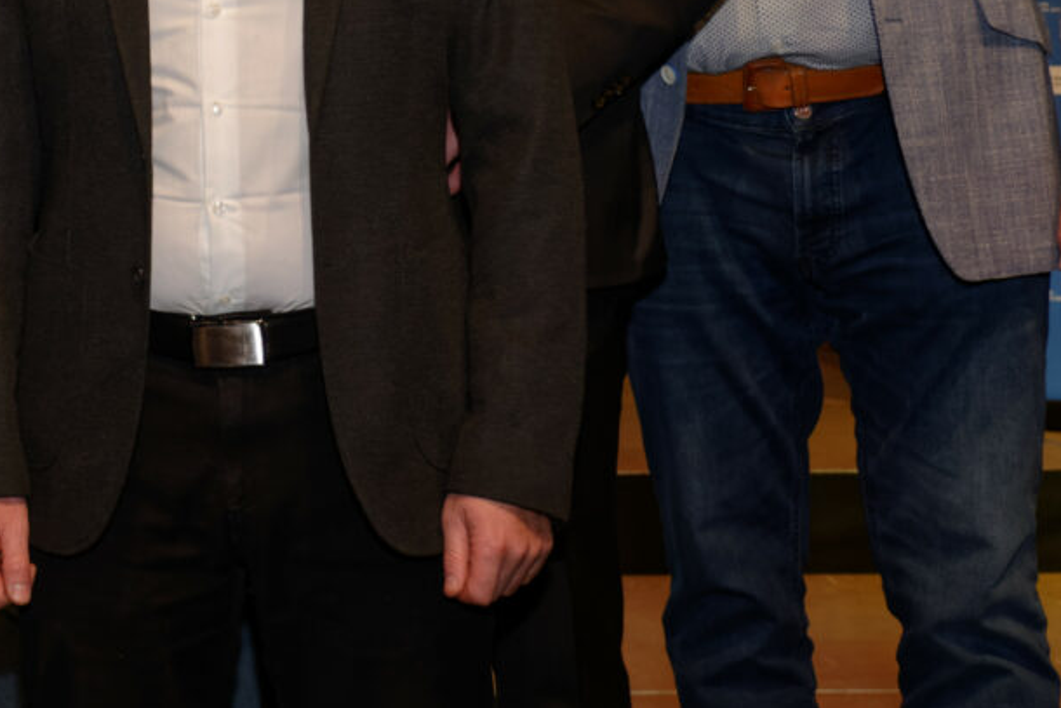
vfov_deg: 12.9
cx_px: -370
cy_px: -112
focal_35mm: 104
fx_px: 3066
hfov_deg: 18.1
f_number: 5.6
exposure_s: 1/200
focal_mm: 31
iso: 1600
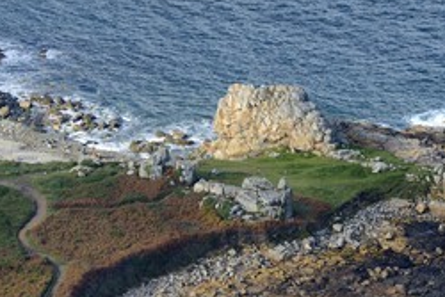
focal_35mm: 336
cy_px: 123
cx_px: 221
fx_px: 4156
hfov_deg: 6.1
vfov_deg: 4.1
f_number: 8
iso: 800
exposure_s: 1/1250
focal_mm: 200
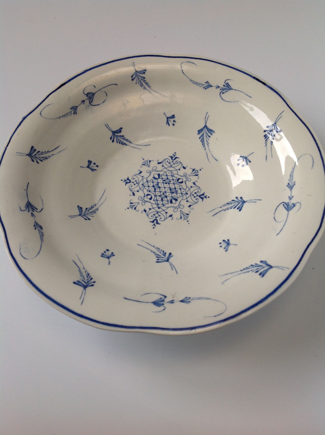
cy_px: 218
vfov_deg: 52.7
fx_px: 439
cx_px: 162
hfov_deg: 40.6
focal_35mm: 35
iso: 50
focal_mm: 4.28
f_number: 2.4
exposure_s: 1/60
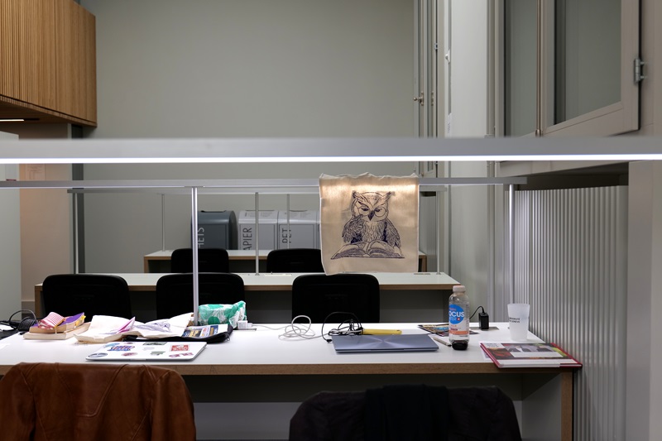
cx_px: 331
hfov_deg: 47.4
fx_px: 754
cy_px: 220
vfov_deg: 32.6
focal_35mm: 41
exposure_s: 1/60
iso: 500
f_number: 4.8
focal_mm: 41
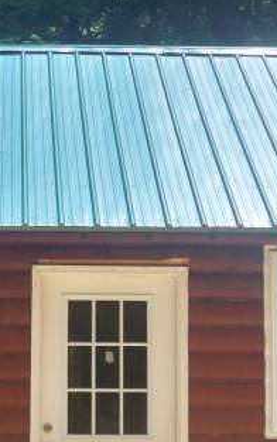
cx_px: 33
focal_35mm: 108
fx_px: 1303
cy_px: 205
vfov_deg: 19.3
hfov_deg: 12.1
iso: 64
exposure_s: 1/400
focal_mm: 6.3
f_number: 3.1
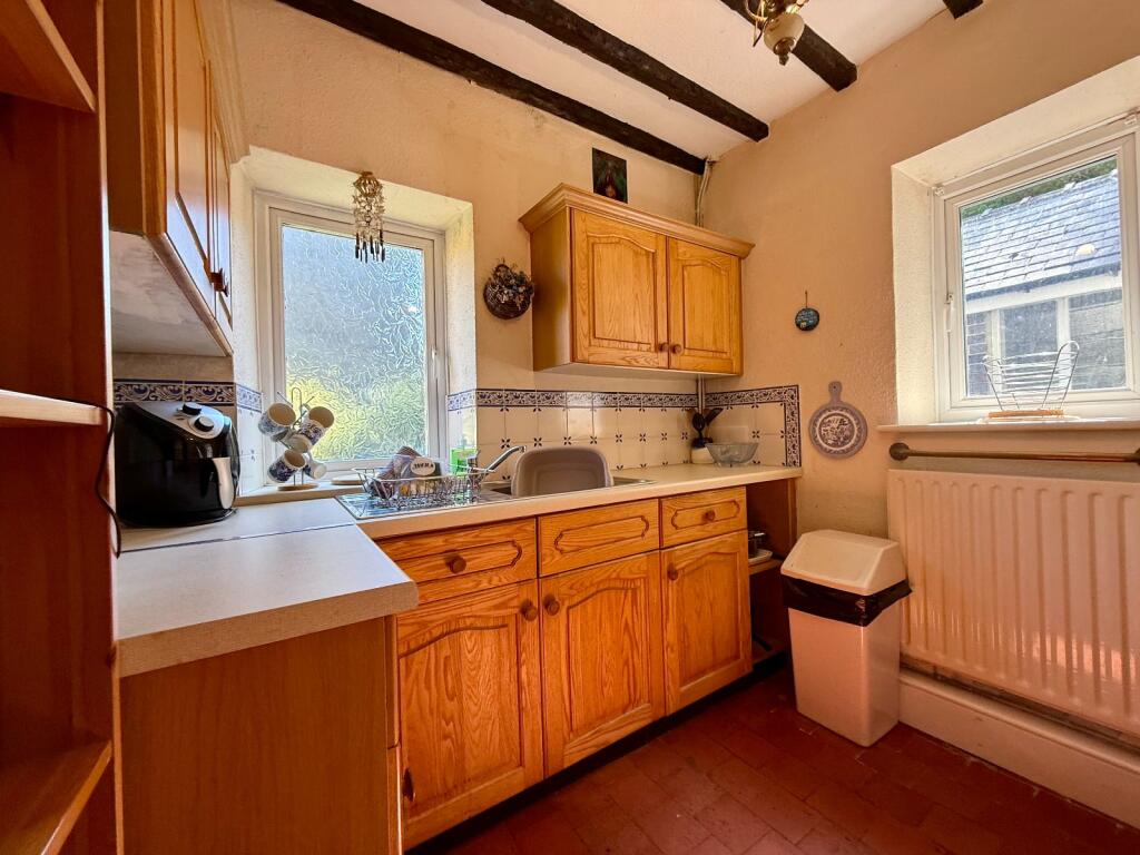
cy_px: 428
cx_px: 570
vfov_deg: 85.7
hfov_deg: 102.1
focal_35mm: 14
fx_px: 461
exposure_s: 1/100
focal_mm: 2.22
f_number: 2.2
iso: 125
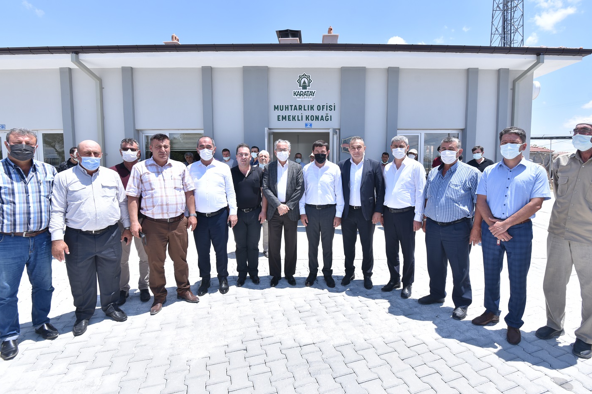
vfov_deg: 70.4
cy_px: 189
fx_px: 280
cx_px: 303
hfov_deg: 93.3
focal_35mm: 17
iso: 125
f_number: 6.3
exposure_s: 1/320
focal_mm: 16
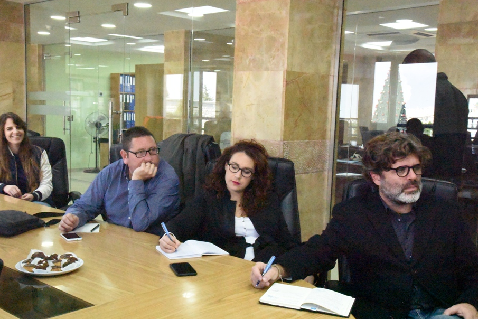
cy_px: 175
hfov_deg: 45.3
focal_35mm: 43
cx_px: 208
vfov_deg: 31.2
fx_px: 571
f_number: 20
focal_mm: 38
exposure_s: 1/250
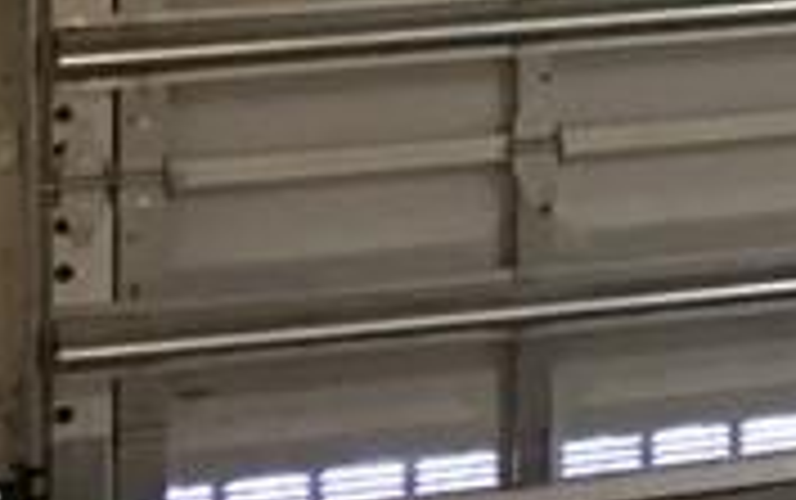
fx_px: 3865
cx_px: 2033
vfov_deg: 7.1
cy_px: -545
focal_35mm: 178
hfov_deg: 10.0
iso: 64
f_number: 2.2
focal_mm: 4.15
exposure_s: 1/4
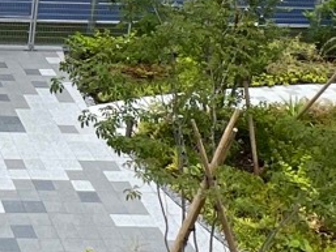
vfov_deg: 16.4
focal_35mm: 86
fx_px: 835
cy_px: -62
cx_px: -169
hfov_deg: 19.7
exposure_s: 1/1107
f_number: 1.8
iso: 32
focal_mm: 1.57
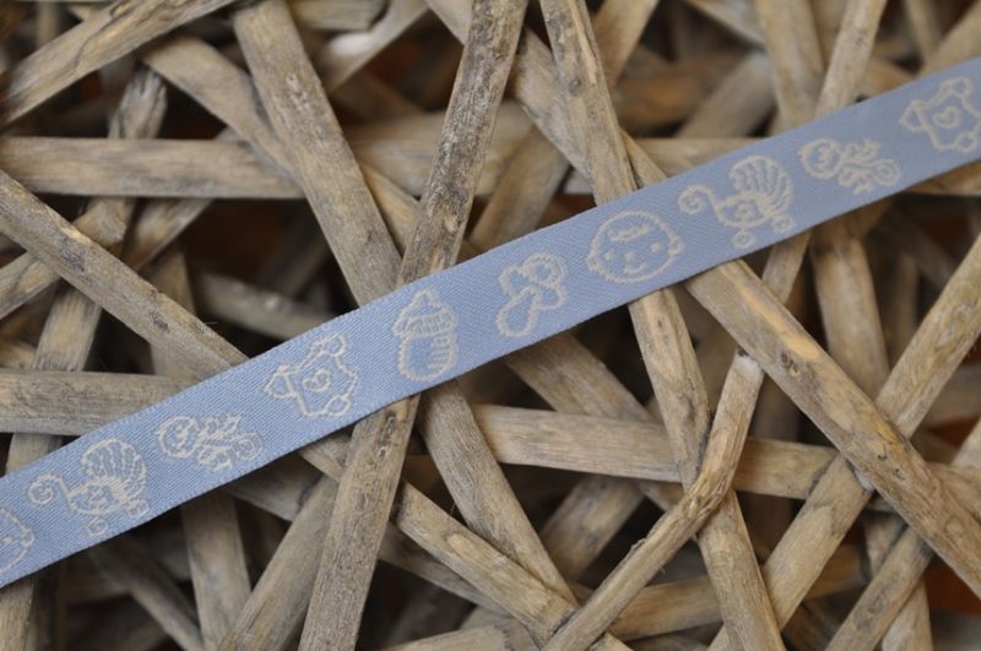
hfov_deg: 26.0
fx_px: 2122
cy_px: 326
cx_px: 490
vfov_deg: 17.4
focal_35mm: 78
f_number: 5.6
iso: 400
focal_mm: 52
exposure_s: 1/60
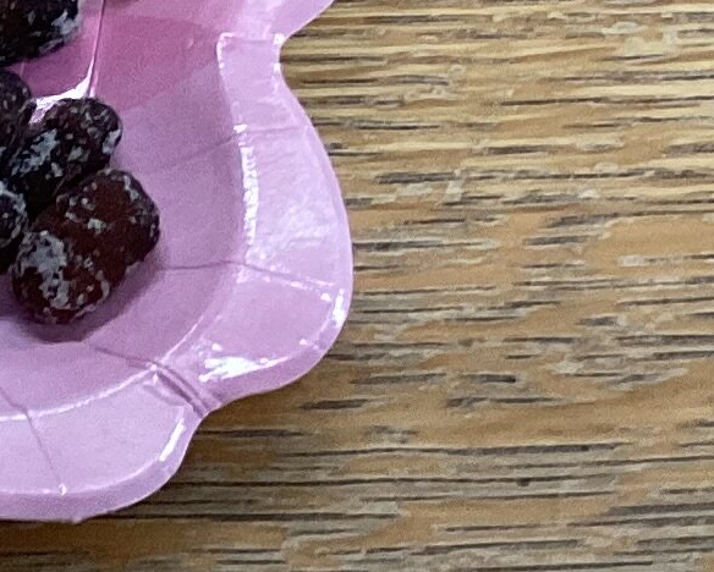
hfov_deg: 10.0
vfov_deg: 9.1
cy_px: -51
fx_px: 3574
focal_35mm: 169
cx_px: -981
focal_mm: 3.3
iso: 100
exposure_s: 1/60
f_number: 2.4
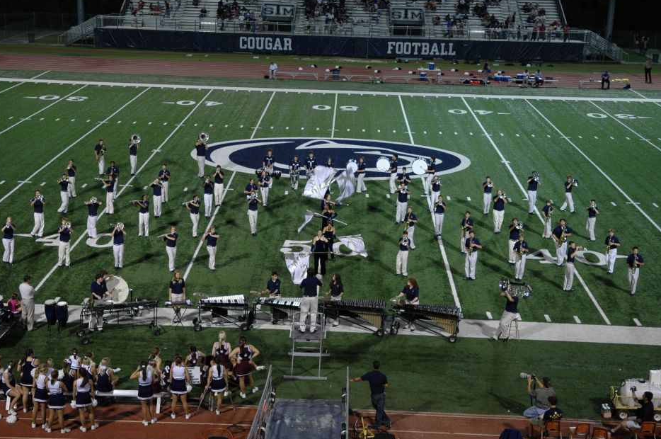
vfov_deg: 23.5
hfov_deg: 34.8
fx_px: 1055
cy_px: 220
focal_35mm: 58
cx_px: 318
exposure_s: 1/60
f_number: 2.8
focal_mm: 35
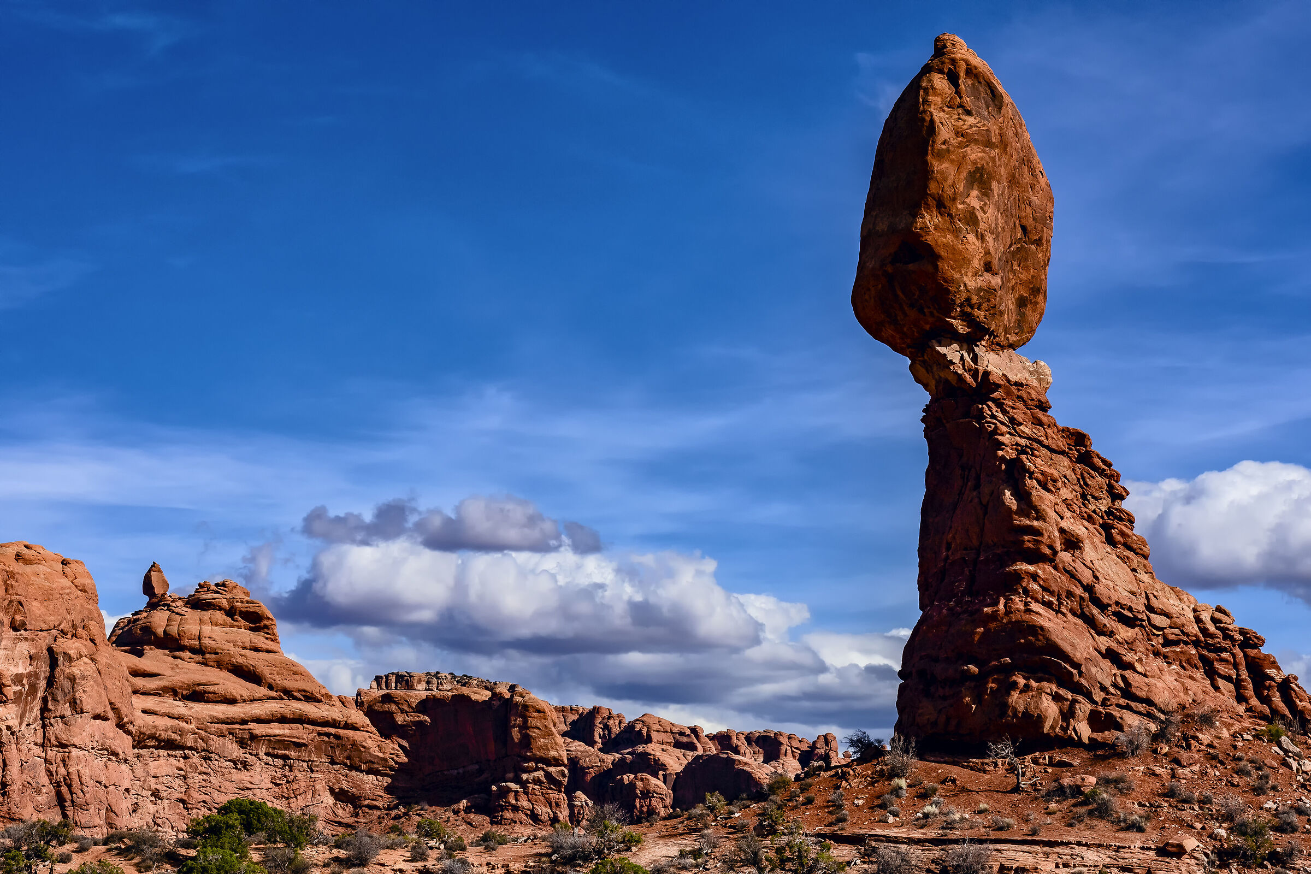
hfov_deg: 26.0
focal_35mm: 78
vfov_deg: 17.5
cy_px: 437
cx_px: 656
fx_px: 2840
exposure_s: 1/800
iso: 320
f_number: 9
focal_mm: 52
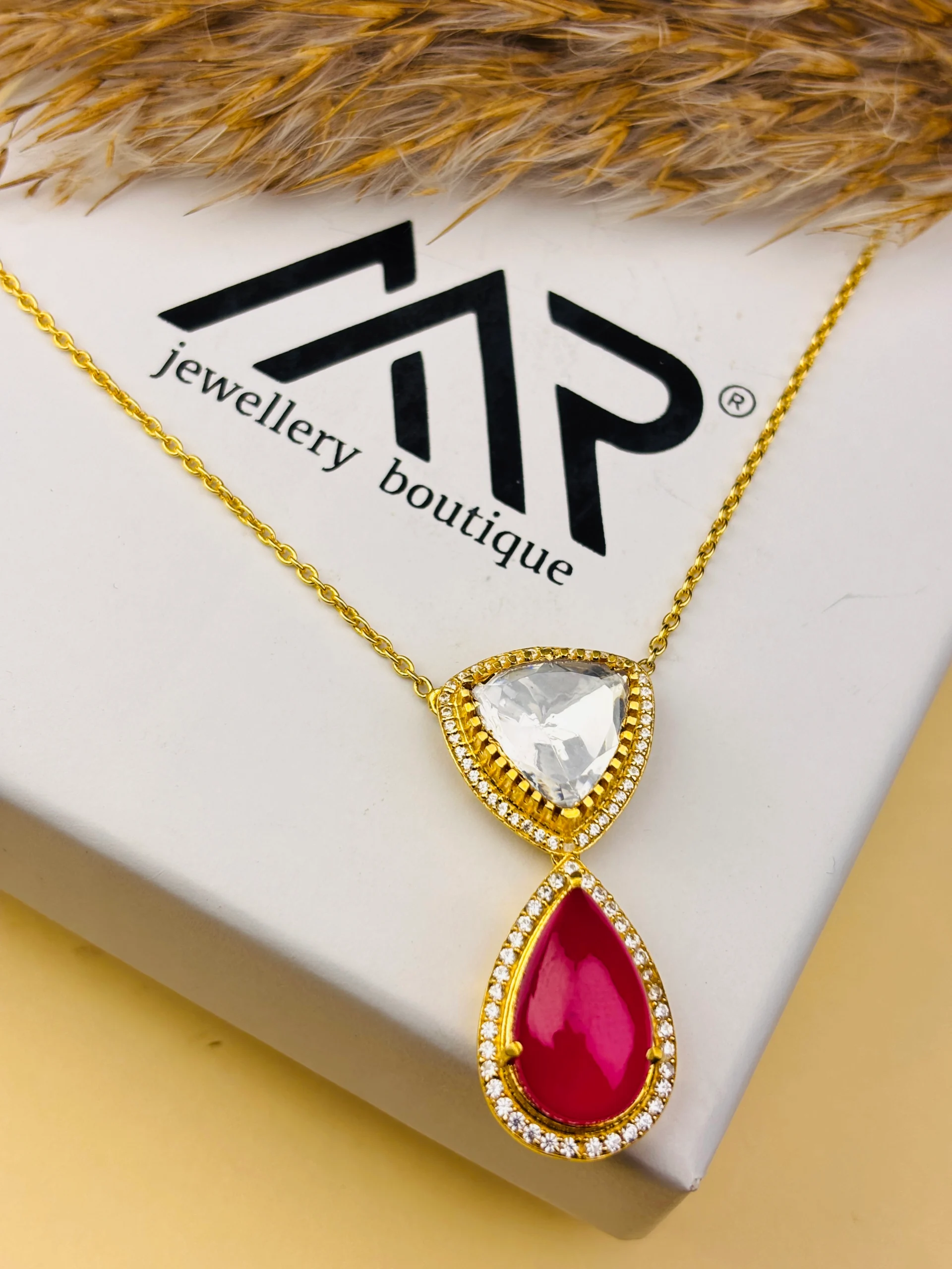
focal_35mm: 52
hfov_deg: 28.0
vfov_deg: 36.8
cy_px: 634
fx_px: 1907
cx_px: 476
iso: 40
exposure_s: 1/2193
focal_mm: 5.96
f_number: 1.6
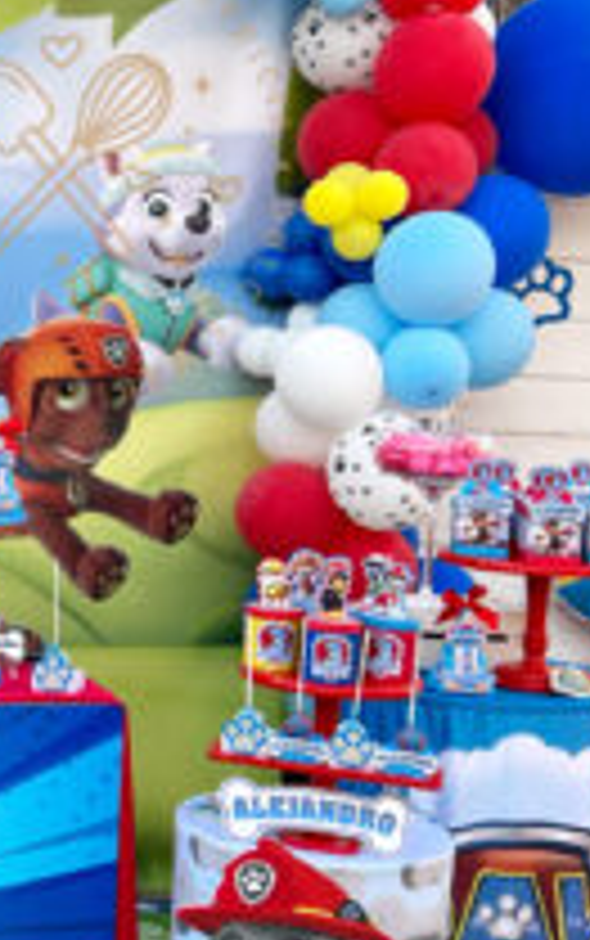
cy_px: 463
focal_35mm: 73
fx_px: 1874
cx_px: -367
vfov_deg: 28.2
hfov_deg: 16.0
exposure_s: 1/687
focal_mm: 5.7
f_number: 1.5
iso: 50
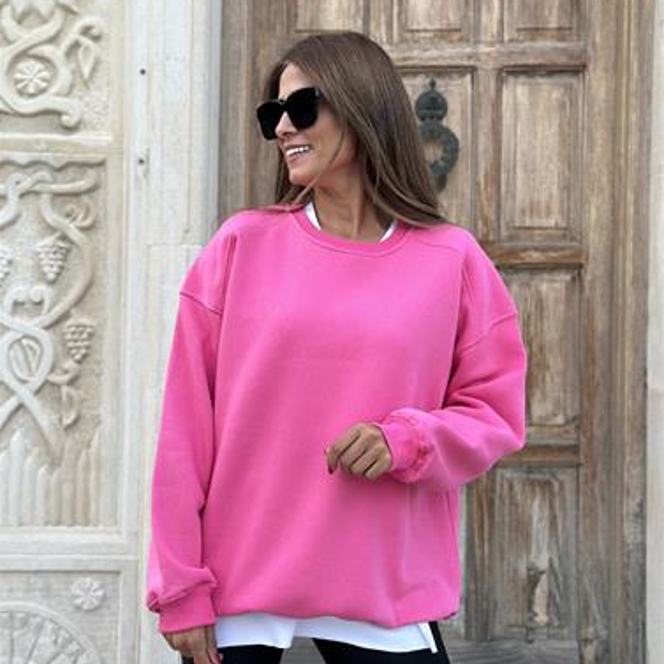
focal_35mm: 57
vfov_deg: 30.0
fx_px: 1237
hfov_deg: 30.0
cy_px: 310
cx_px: 331
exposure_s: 1/221
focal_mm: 6.86
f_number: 1.78
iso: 80
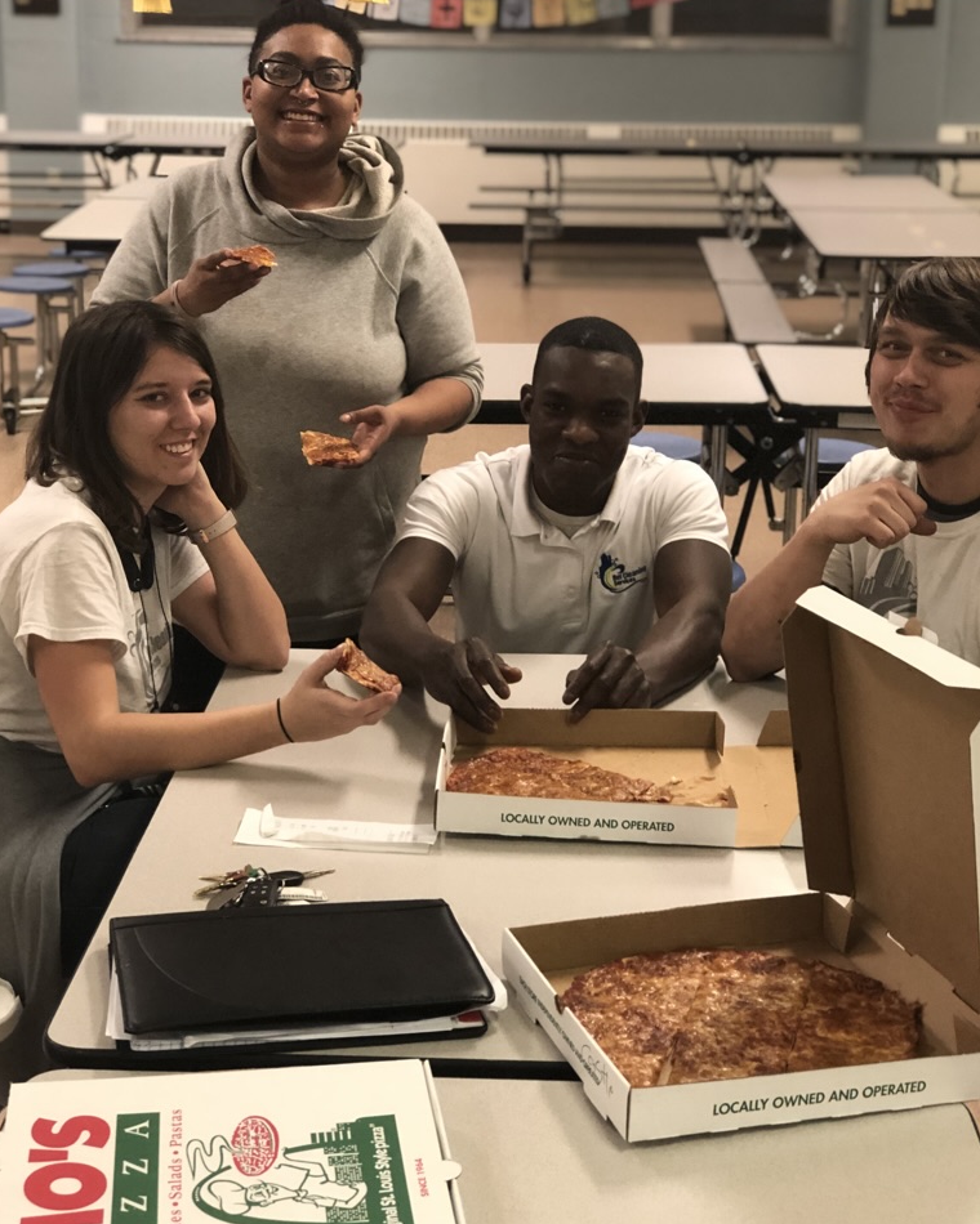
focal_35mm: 60
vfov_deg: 31.4
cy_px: 588
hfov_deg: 25.4
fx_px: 2175
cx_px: 487
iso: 250
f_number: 2.8
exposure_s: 1/30
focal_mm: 6.6
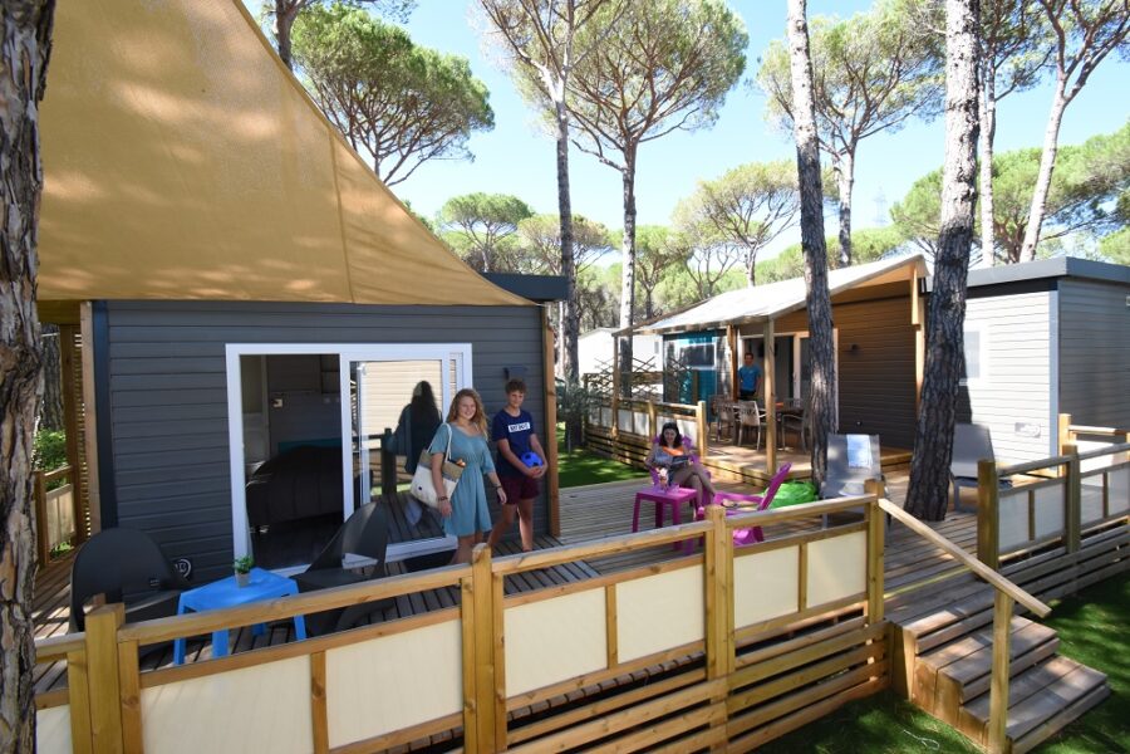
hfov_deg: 100.4
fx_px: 471
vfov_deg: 77.3
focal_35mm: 15
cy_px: 377
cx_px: 565
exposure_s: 1/250
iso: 640
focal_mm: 10
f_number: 8
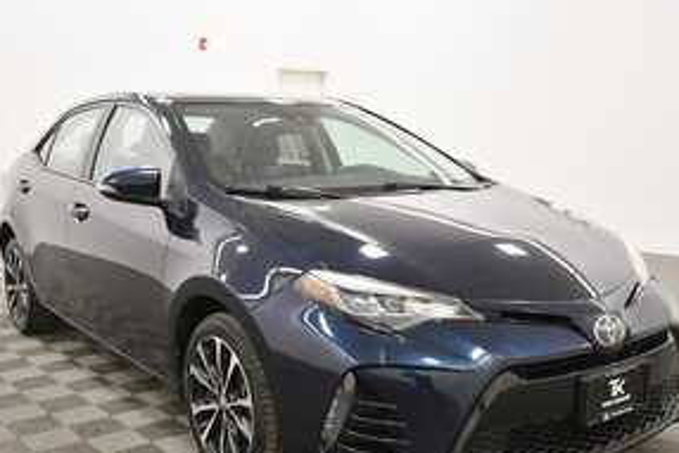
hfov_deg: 46.4
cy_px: 293
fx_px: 793
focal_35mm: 42
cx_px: 340
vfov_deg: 31.7
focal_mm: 20
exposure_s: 1/125
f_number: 5.6
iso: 1400
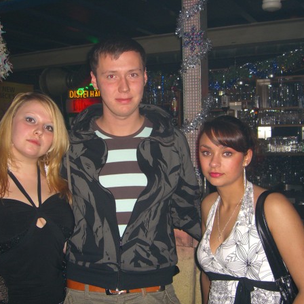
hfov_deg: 37.5
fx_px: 447
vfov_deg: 37.6
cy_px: 152
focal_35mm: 45
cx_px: 135
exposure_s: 1/60
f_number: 2.8
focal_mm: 7.9
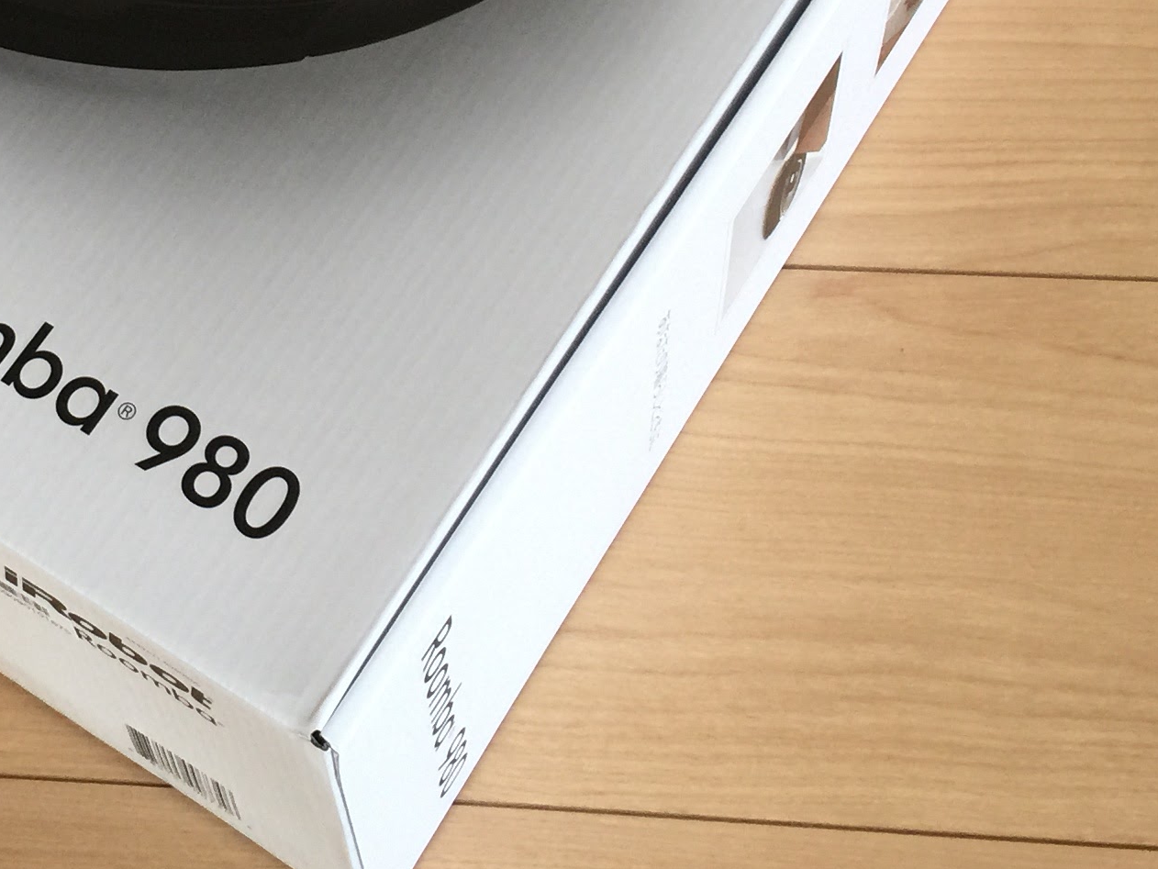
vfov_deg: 18.9
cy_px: -83
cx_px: 296
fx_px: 2509
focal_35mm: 75
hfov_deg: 25.7
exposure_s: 1/30
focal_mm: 4.15
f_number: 2.2
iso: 50
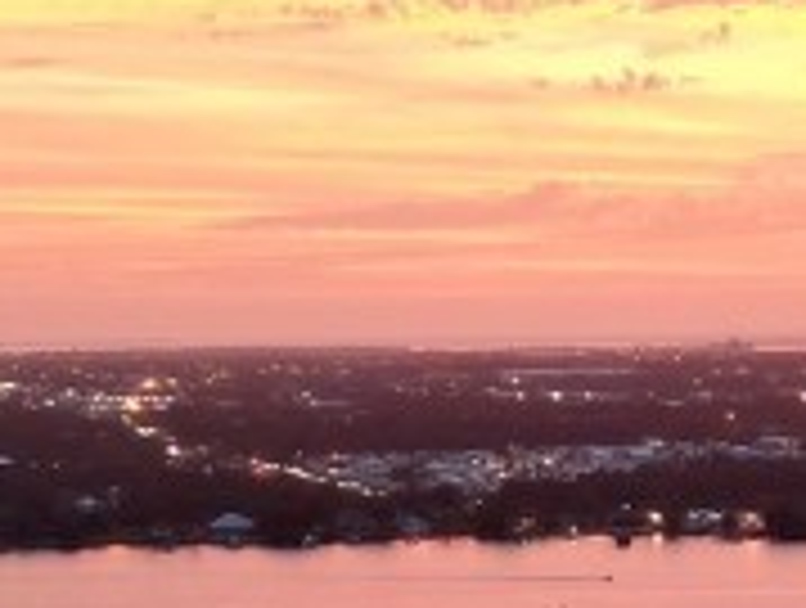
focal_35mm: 137
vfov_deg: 10.0
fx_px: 3196
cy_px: 1243
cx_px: 829
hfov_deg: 14.1
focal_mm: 6.72
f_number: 1.7
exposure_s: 1/15
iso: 230
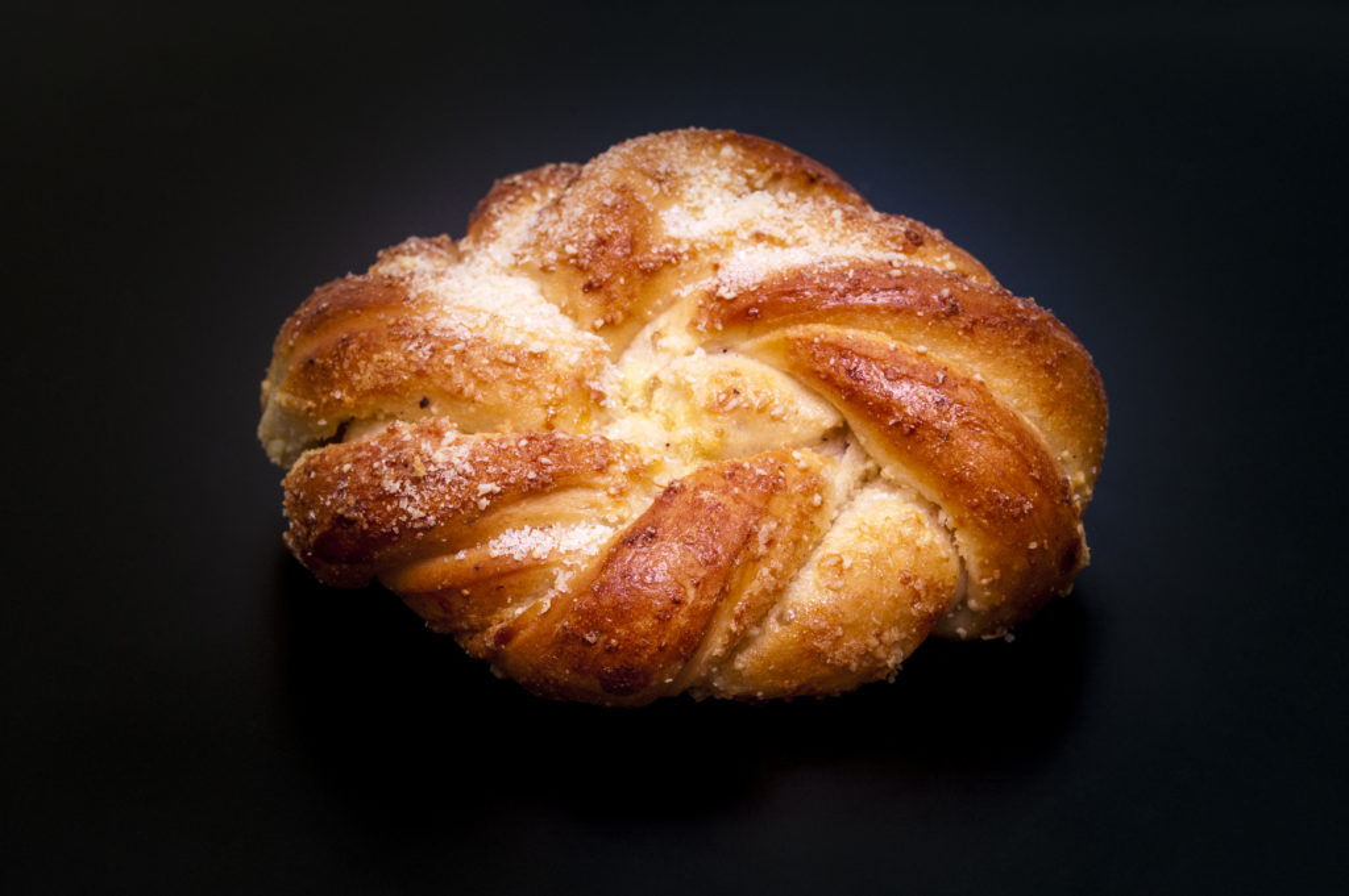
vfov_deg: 13.0
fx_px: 3931
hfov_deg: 19.5
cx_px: 674
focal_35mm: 105
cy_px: 448
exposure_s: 1/200
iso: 2500
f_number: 22
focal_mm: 105
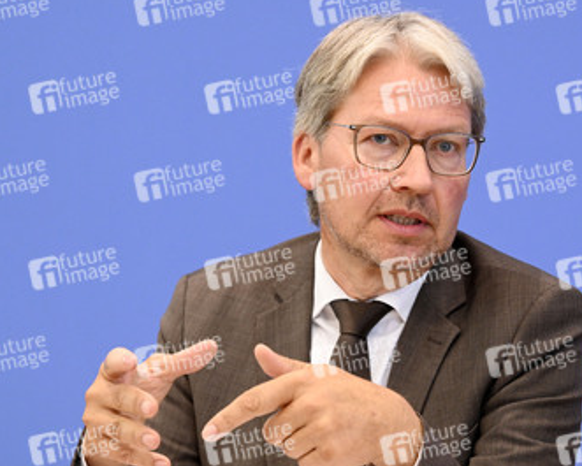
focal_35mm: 166
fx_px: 2860
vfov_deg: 9.3
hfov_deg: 11.6
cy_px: 225
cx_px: 379
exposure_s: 1/640
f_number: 6.3
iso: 6400
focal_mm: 130
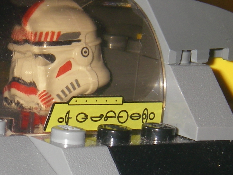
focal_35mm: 202
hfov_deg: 9.7
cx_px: -8
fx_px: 1360
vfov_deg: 7.4
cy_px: 48
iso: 64
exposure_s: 1/60
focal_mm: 10.5
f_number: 7.4
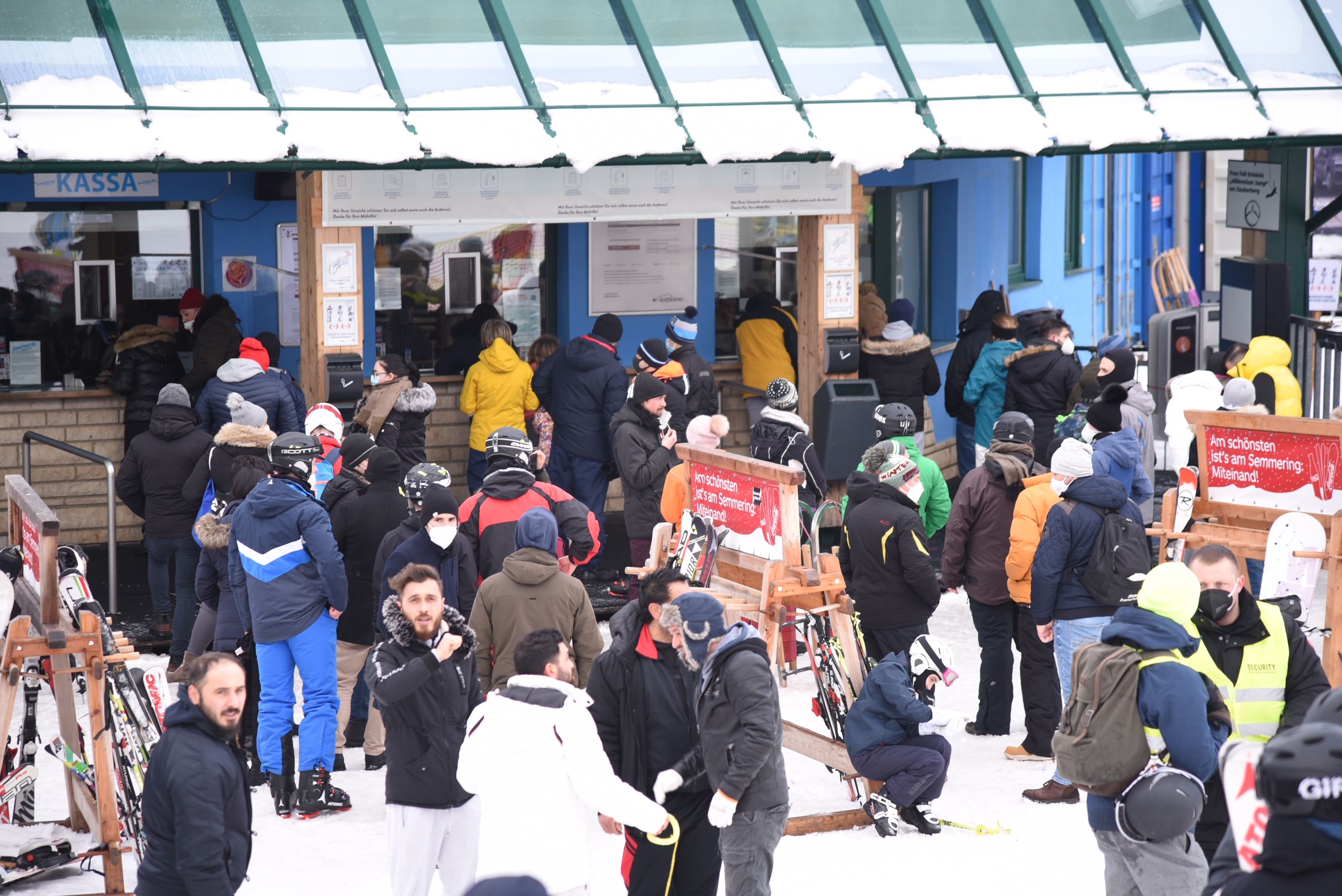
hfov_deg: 17.1
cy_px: 448
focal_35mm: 120
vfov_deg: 11.4
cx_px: 671
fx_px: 4475
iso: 100
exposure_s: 1/125
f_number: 4
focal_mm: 120
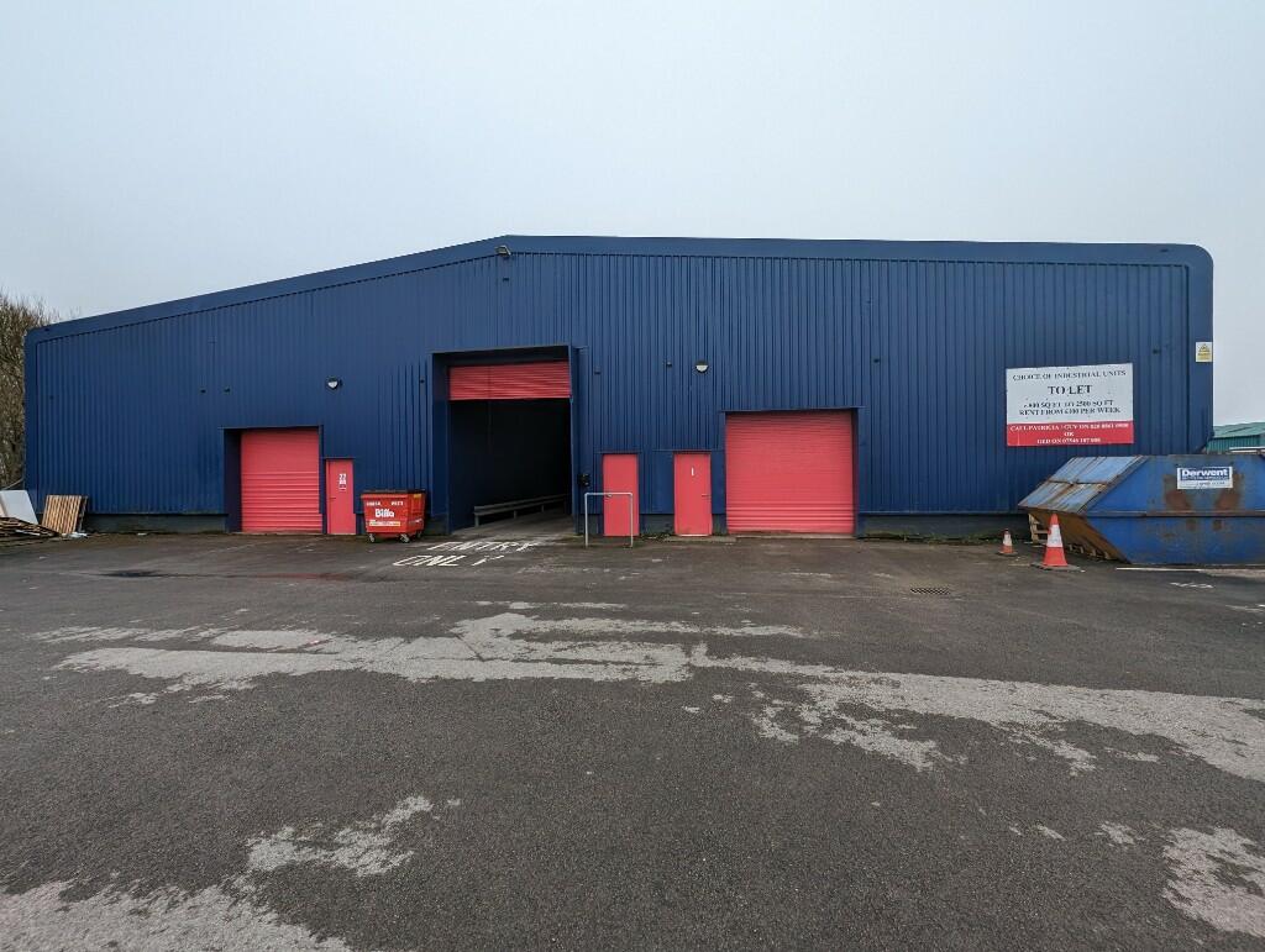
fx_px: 476
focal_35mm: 13
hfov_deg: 106.1
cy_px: 476
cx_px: 632
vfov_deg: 90.1
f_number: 2.2
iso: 47
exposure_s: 1/364
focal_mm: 1.95
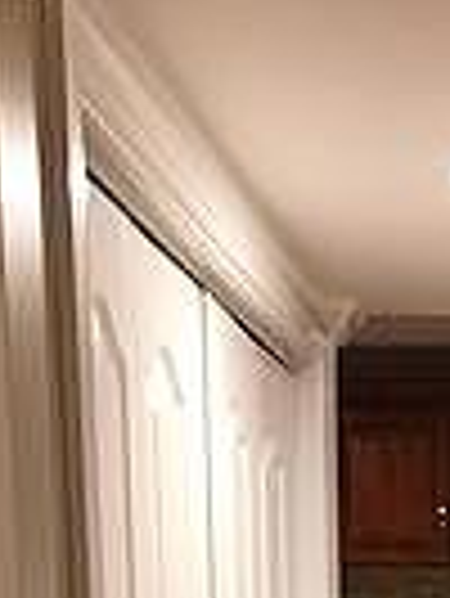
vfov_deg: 15.7
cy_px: 1066
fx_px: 1869
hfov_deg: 13.4
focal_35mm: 108
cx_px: 540
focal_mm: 3.99
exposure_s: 1/24
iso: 40
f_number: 1.8
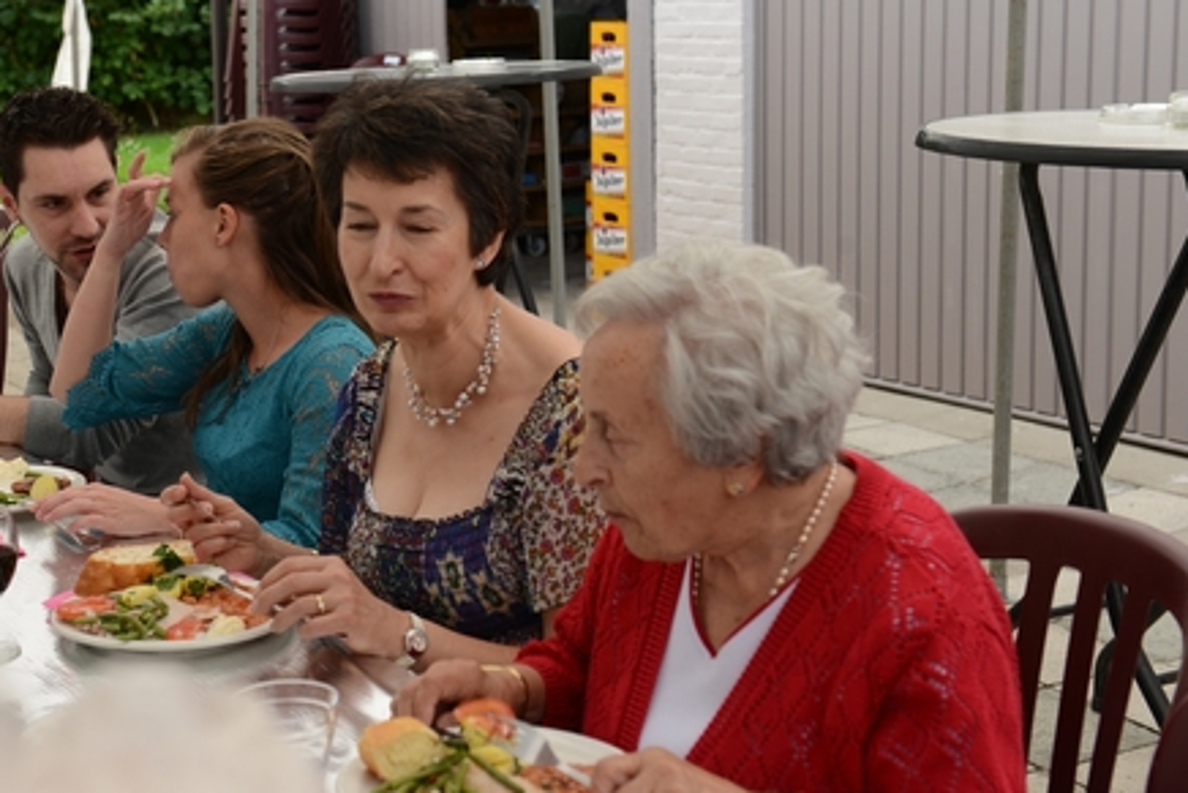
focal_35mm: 66
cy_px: 308
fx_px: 2179
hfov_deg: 30.3
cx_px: 428
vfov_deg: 20.6
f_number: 5.6
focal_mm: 48
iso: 200
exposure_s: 1/125
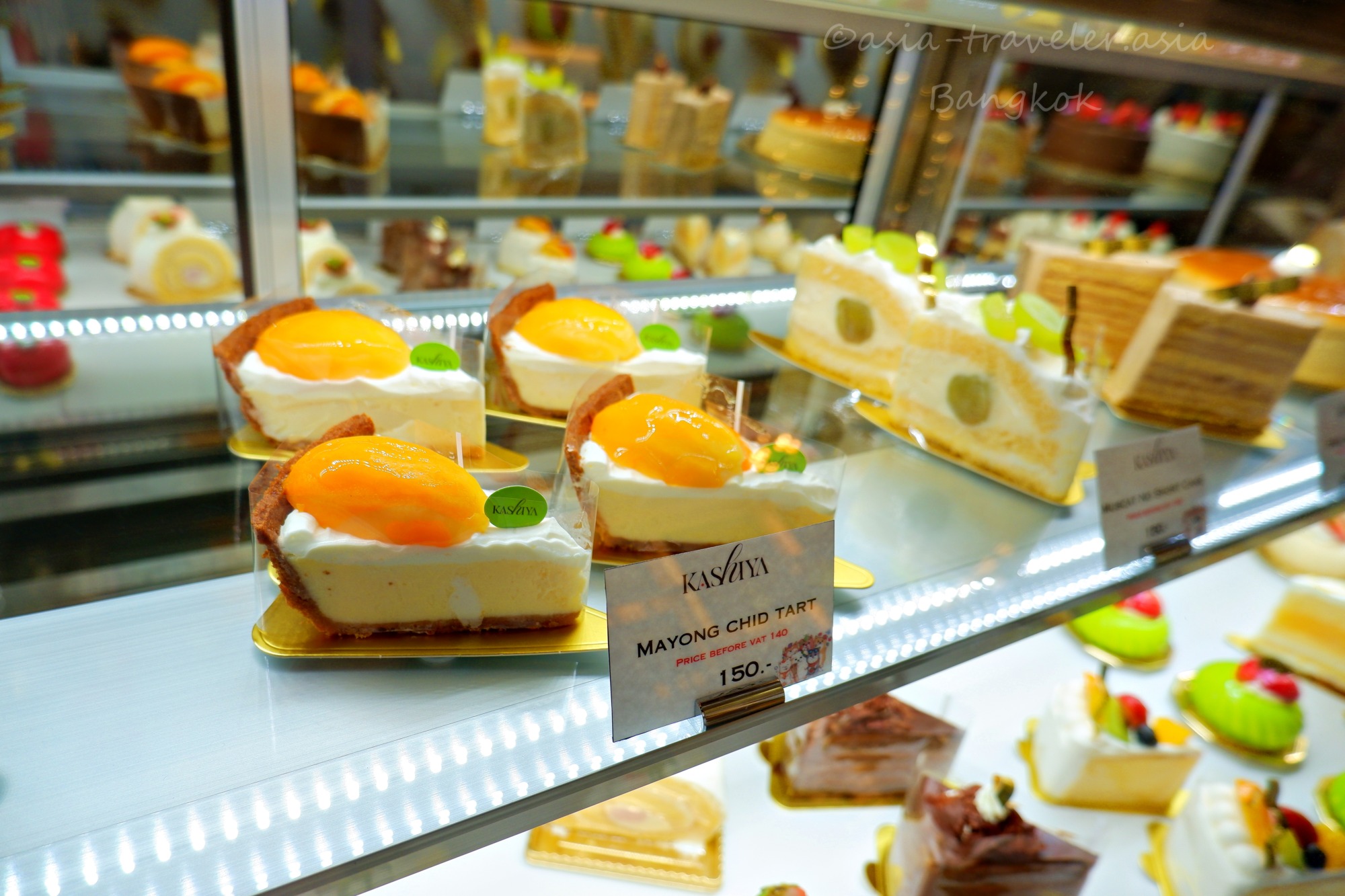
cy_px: 448
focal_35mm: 23
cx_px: 672
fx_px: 859
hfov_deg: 76.1
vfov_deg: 55.1
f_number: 3.5
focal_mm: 15
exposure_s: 1/400
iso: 200
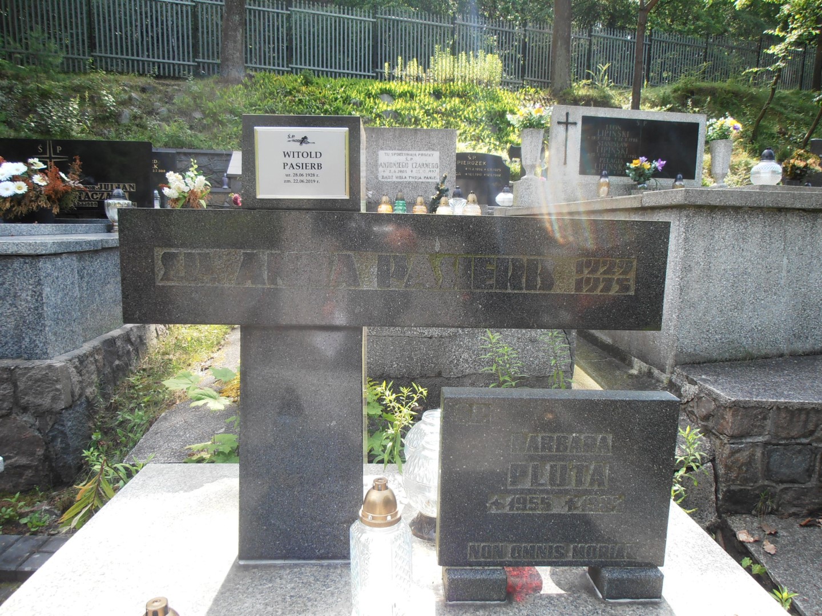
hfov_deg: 71.6
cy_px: 308
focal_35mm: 24
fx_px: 570
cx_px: 411
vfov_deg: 56.8
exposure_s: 1/200
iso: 80
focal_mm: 4.2
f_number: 3
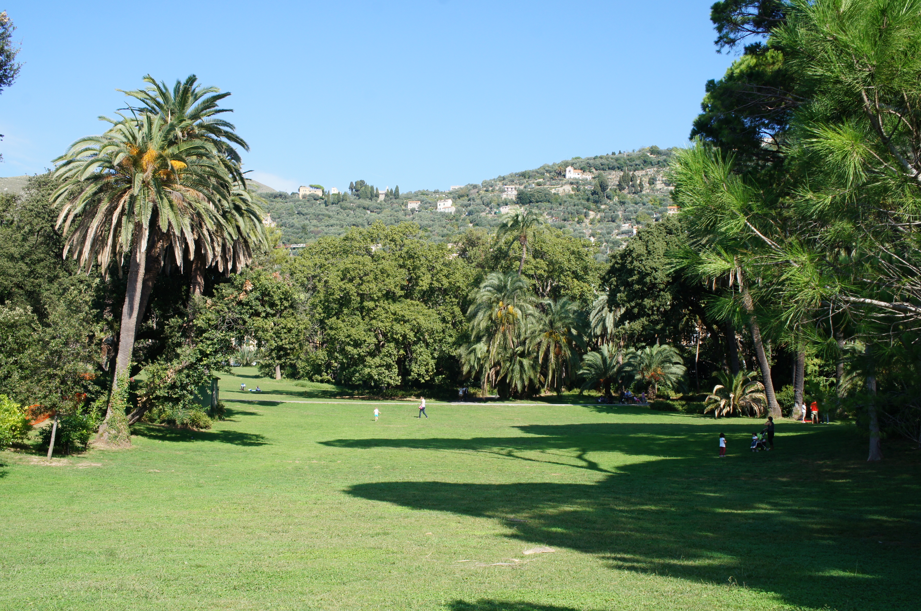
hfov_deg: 51.3
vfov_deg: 35.4
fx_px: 958
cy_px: 306
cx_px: 460
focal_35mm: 38
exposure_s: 1/125
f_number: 13
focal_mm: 25
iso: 200
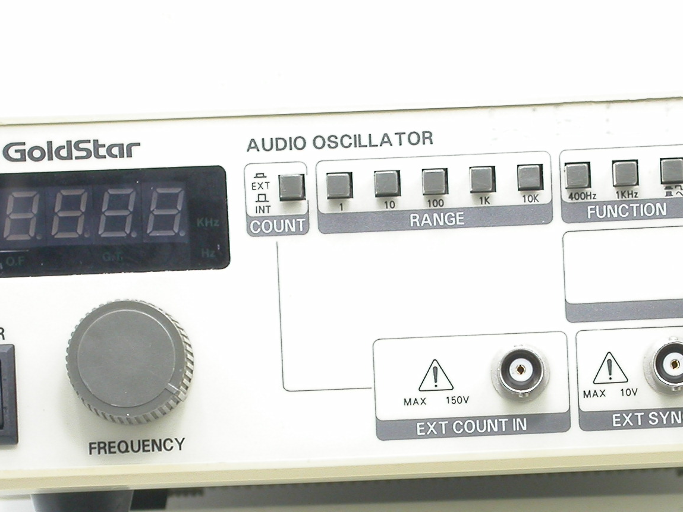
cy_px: 429
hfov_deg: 7.5
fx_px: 5229
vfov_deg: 5.6
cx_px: 460
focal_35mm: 265
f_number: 4.6
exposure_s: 1/20.5
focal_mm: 27.7
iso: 100
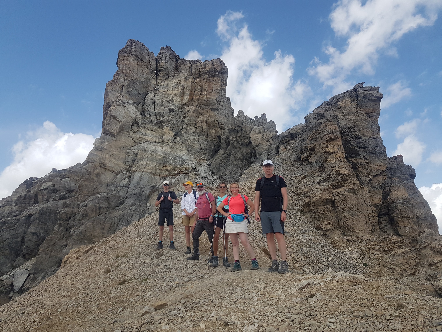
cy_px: 166
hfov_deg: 67.3
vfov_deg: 53.1
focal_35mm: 26
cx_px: 221
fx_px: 332
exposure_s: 1/1728
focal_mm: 4.2
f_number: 1.7
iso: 40
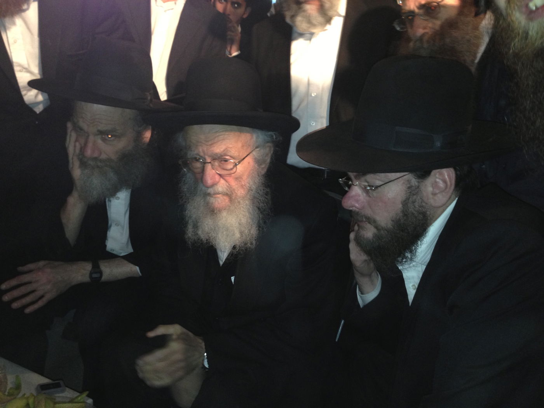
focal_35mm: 33
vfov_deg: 42.9
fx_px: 519
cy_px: 204
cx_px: 272
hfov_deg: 55.4
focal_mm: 4.13
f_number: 2.4
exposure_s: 1/16
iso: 200
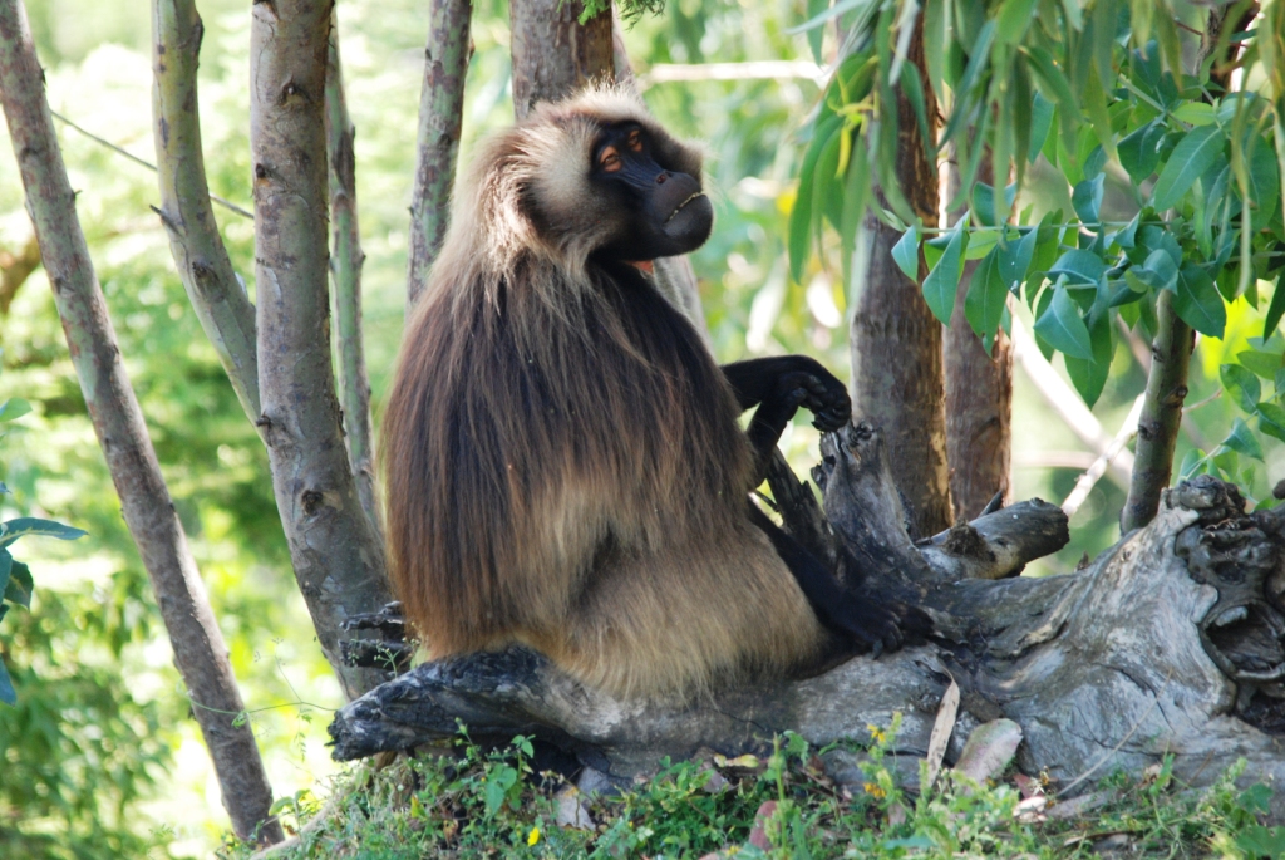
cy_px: 430
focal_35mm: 750
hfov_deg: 2.7
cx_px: 642
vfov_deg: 1.8
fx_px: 26797
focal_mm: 500
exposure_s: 1/80
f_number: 6.3
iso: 400
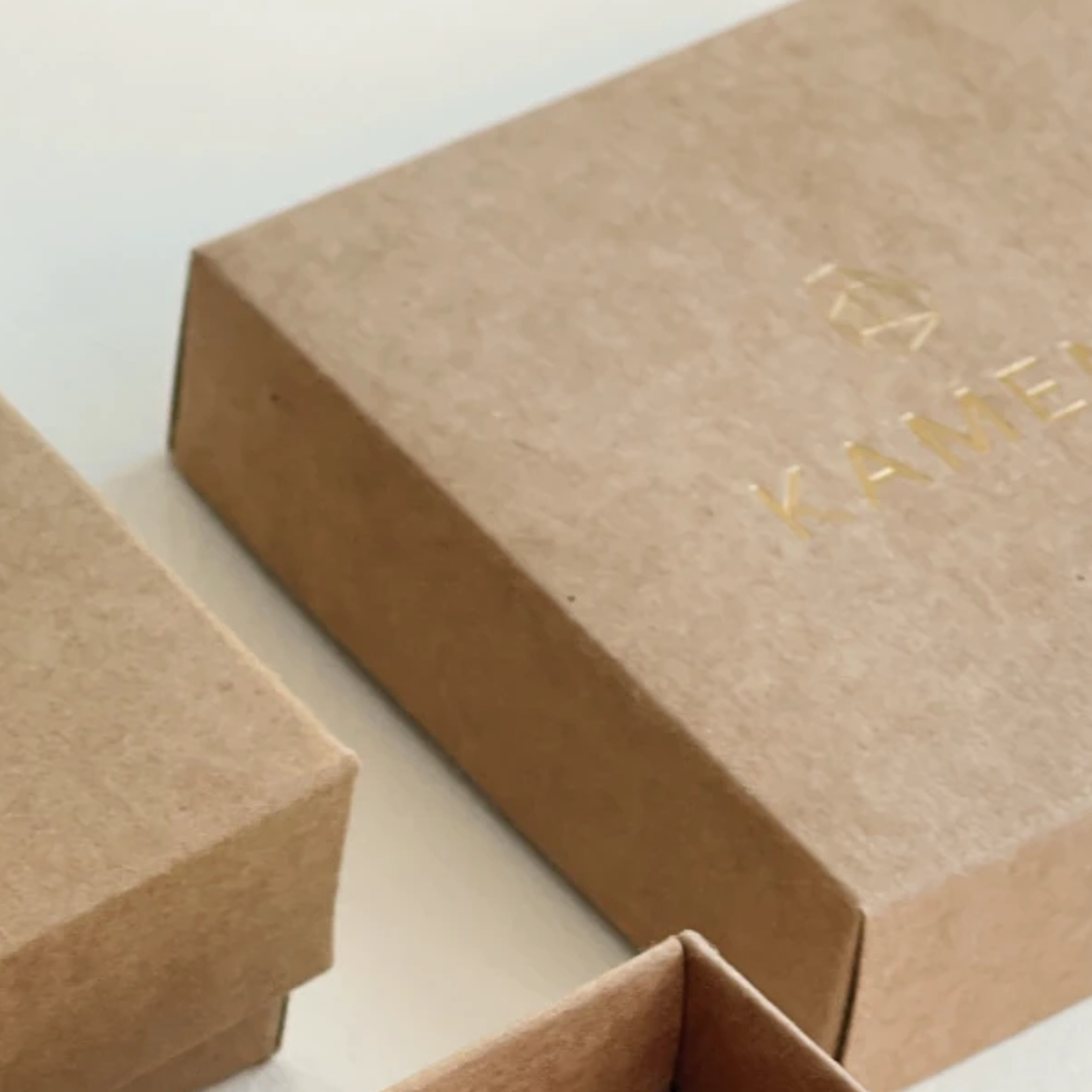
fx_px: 5389
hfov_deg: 11.5
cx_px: 224
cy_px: 1294
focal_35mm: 151
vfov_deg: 11.4
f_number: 2.2
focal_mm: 7.5
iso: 100
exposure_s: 1/121
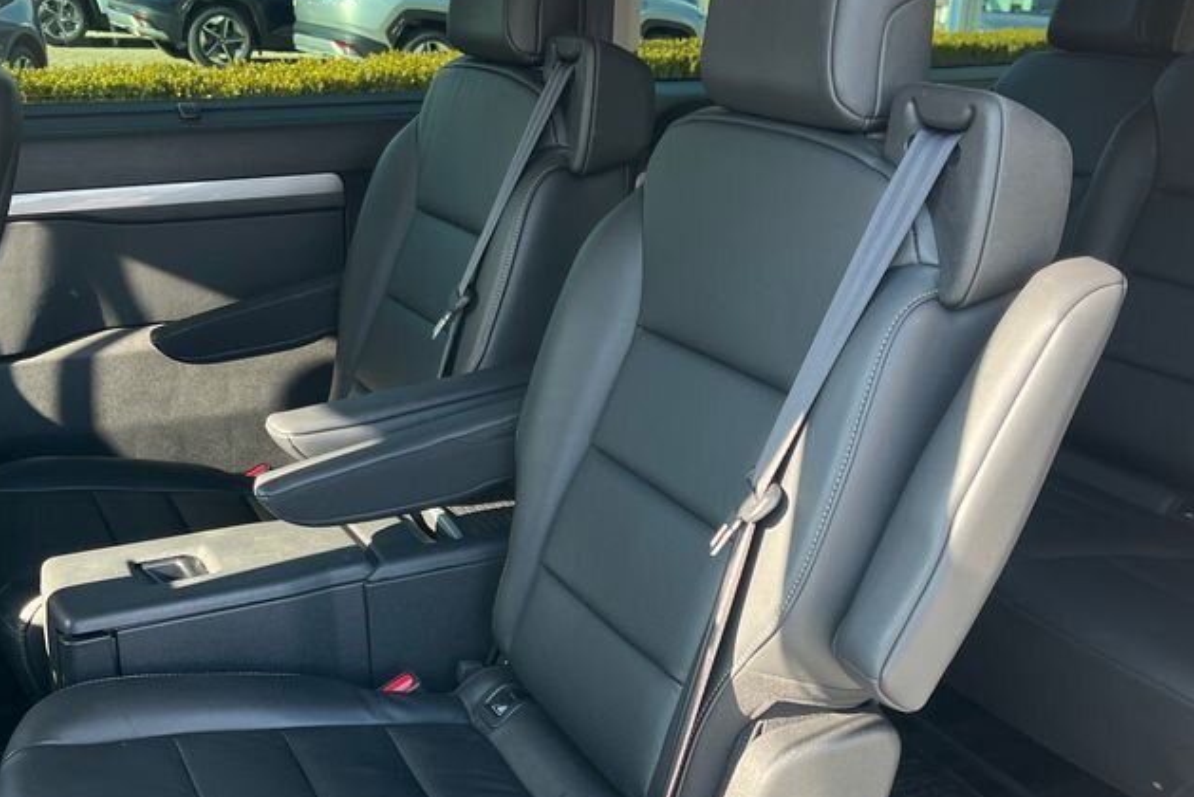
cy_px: 522
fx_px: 1460
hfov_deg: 44.5
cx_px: 619
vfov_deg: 30.4
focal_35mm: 44
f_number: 1.6
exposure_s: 1/122
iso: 50
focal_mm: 5.1
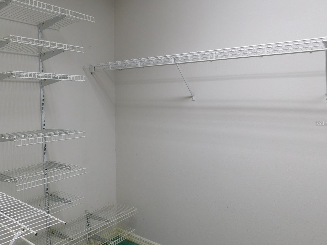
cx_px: 134
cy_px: 123
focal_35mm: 29
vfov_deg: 48.2
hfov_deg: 61.2
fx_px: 274
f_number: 3
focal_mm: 4
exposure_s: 1/30
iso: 140
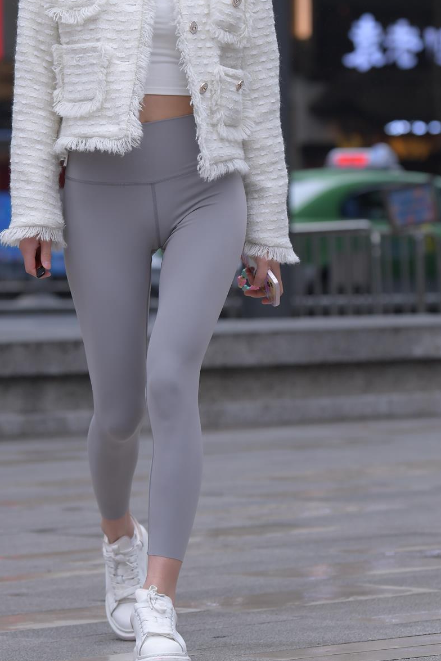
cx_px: 157
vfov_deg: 9.3
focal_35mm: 221
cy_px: 214
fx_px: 4061
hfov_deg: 6.2
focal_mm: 105
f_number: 4
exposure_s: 1/640
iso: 320
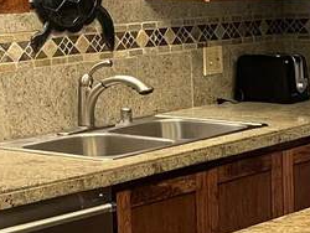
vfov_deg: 11.2
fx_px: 1192
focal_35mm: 133
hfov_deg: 14.1
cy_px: 146
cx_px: 420
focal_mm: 5.1
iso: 250
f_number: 1.6
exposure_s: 1/60
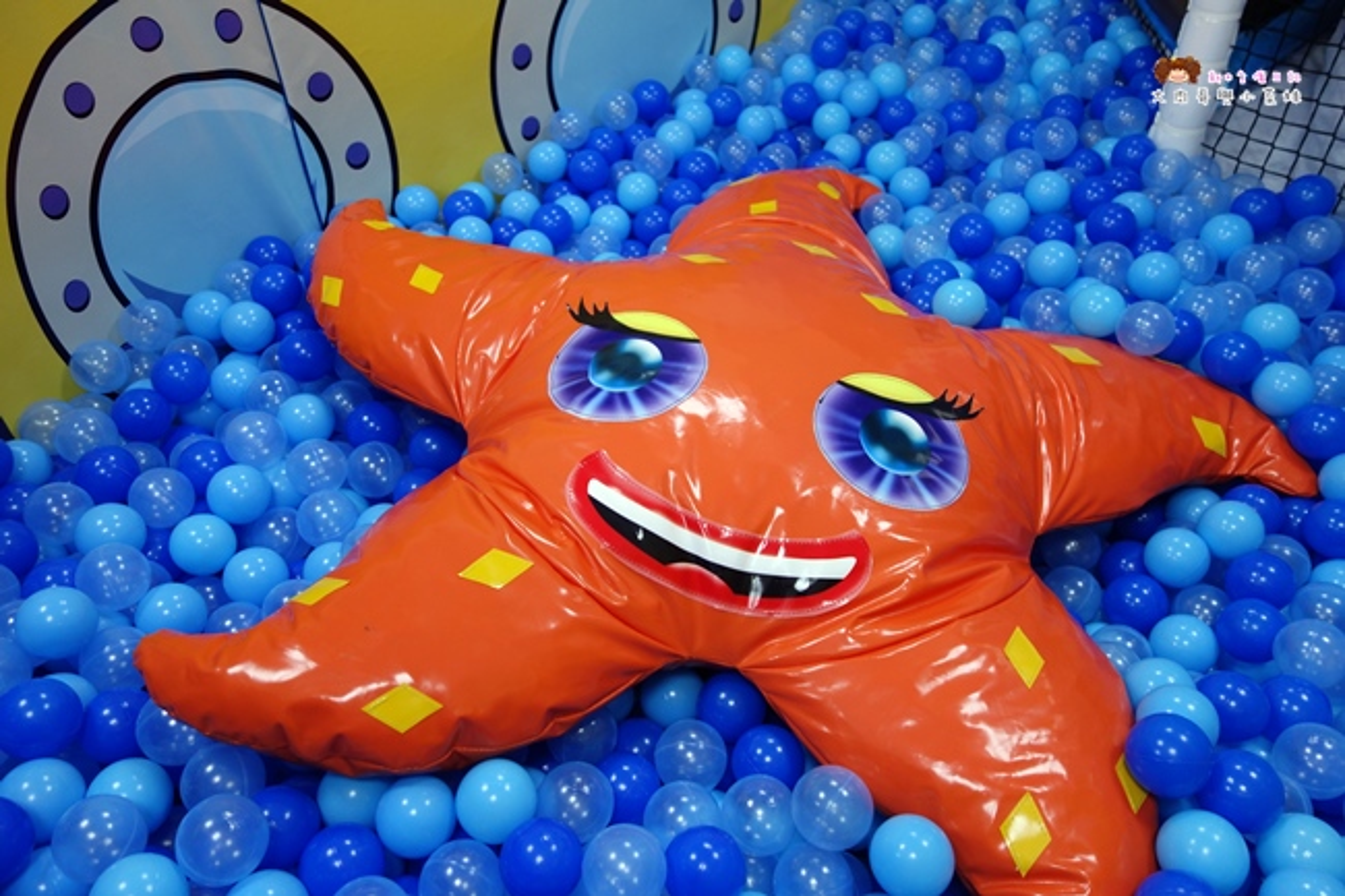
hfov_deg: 65.5
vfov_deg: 46.4
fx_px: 1046
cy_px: 448
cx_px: 672
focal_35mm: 28
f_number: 1.8
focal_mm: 10.4
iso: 125
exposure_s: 1/80
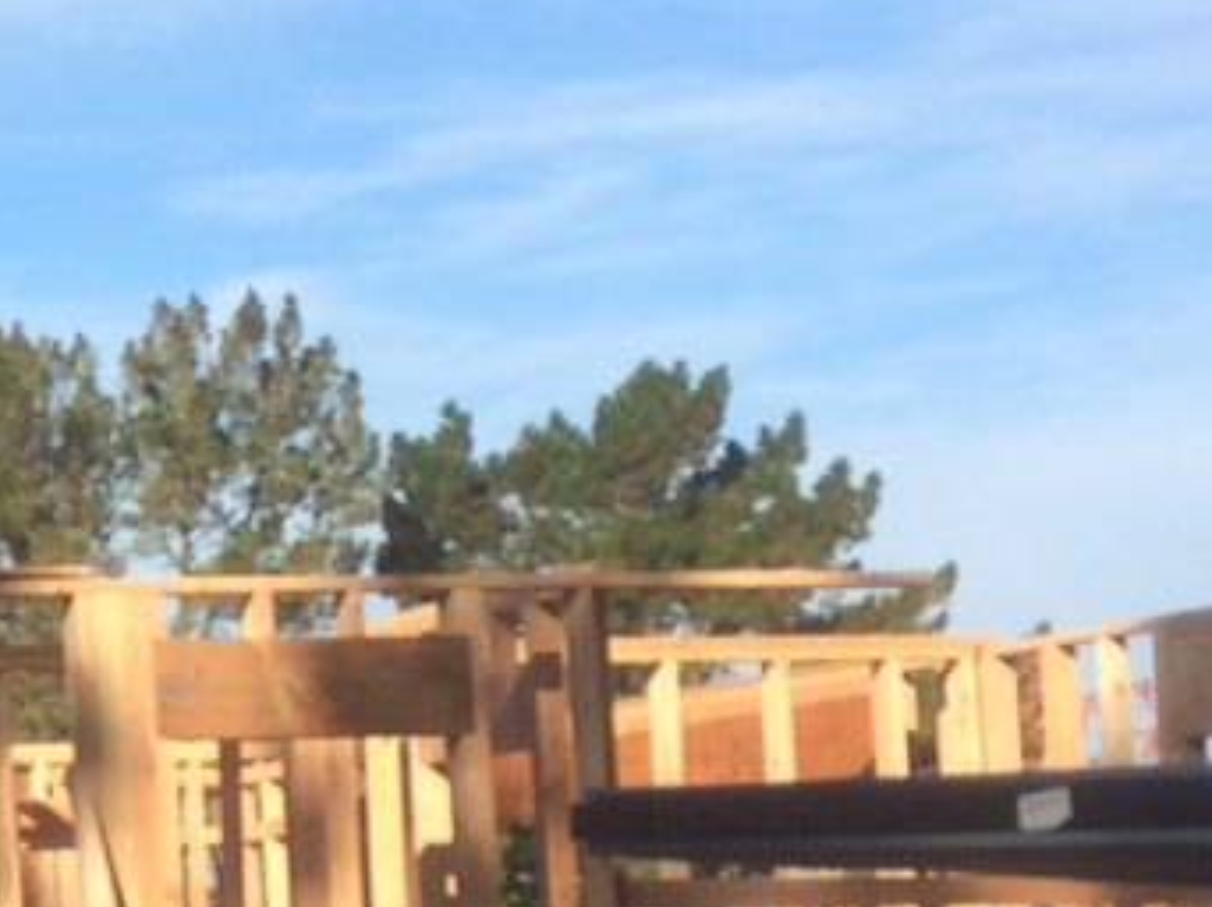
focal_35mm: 117
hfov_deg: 15.1
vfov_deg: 12.6
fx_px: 4094
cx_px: -789
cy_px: 489
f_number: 2.2
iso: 40
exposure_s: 1/1580
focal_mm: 4.12
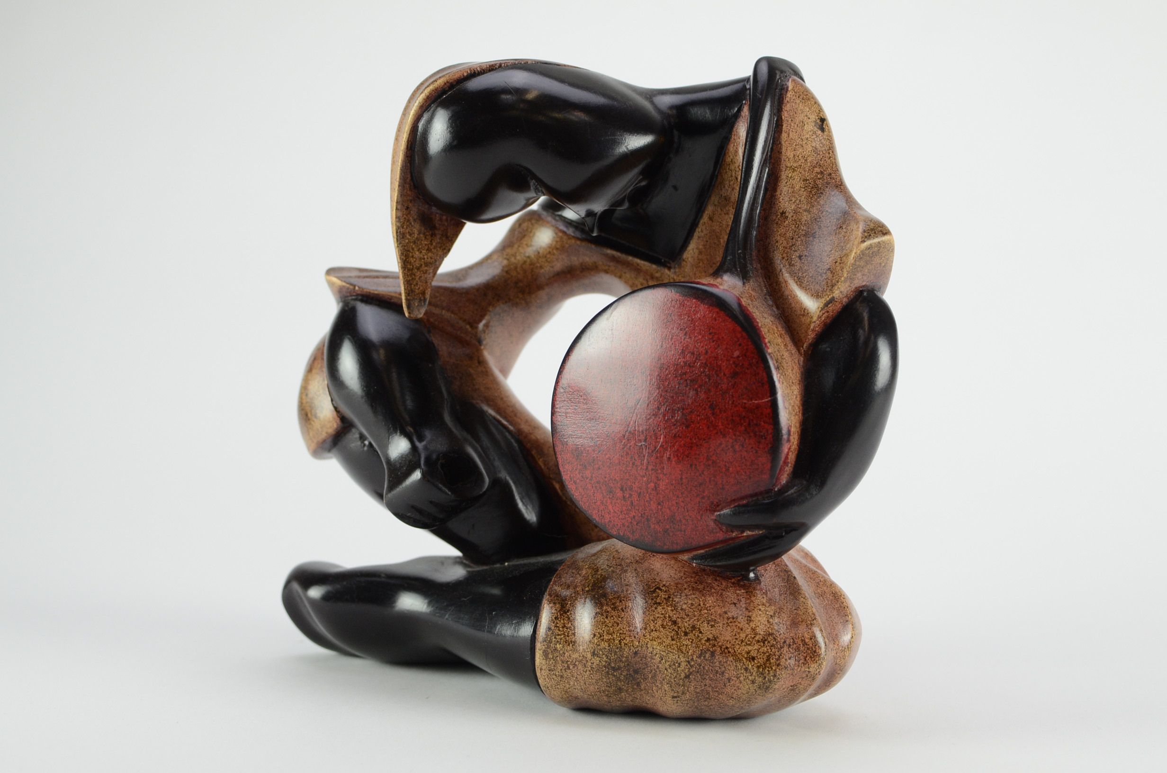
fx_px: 1698
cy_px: 386
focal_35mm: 52
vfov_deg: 25.6
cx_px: 584
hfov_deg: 37.9
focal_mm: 35
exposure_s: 1/100
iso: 800
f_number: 4.5
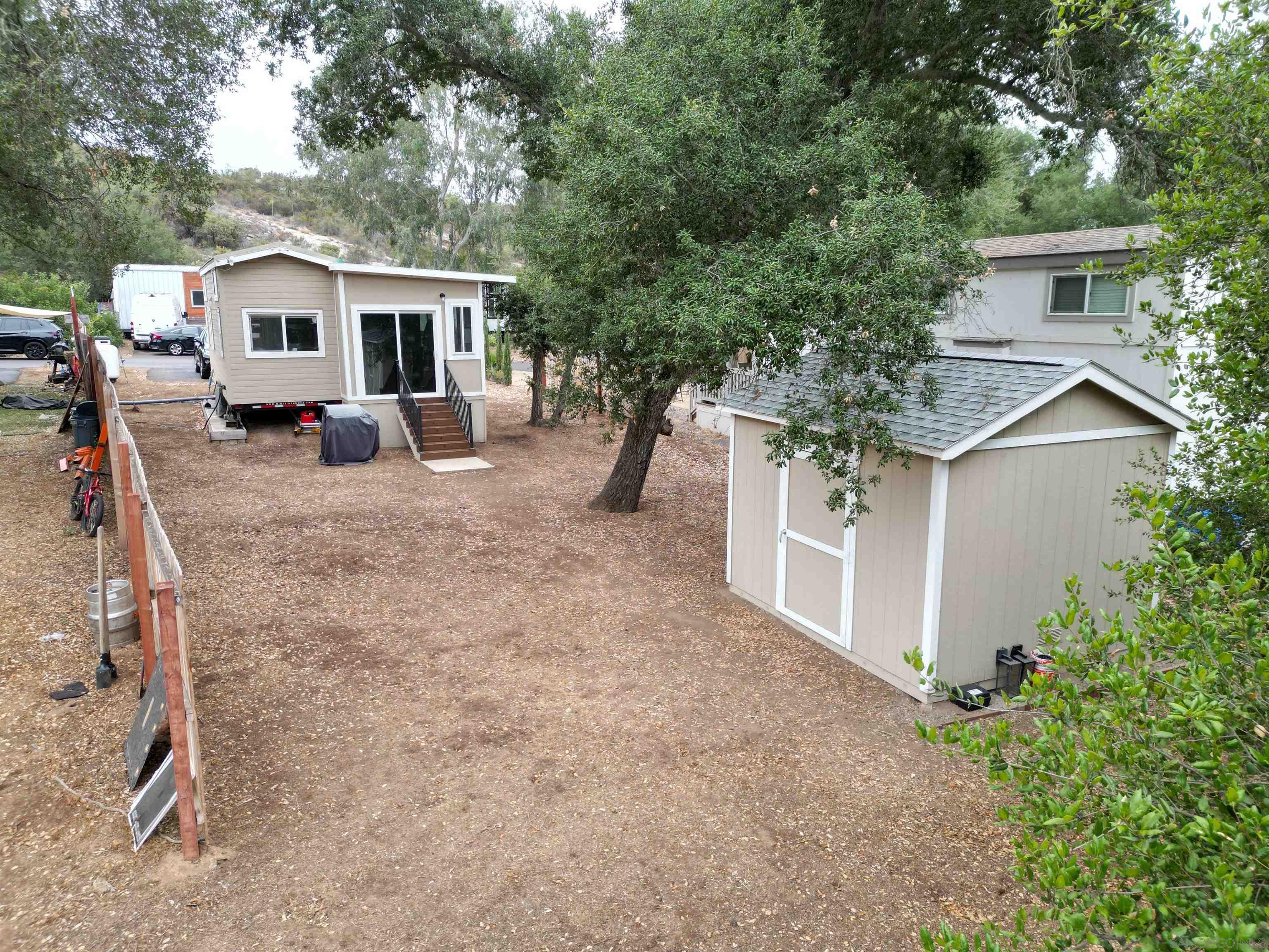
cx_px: 634
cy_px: 476
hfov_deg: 71.6
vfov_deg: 56.8
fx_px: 880
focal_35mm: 24
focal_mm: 6.72
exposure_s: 1/500
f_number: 1.7
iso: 130
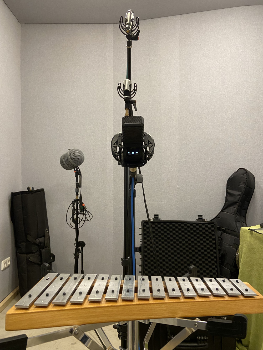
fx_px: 263
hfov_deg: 53.1
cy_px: 175
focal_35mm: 26
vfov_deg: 67.3
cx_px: 132
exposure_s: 1/50
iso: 200
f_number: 1.8
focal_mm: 4.2
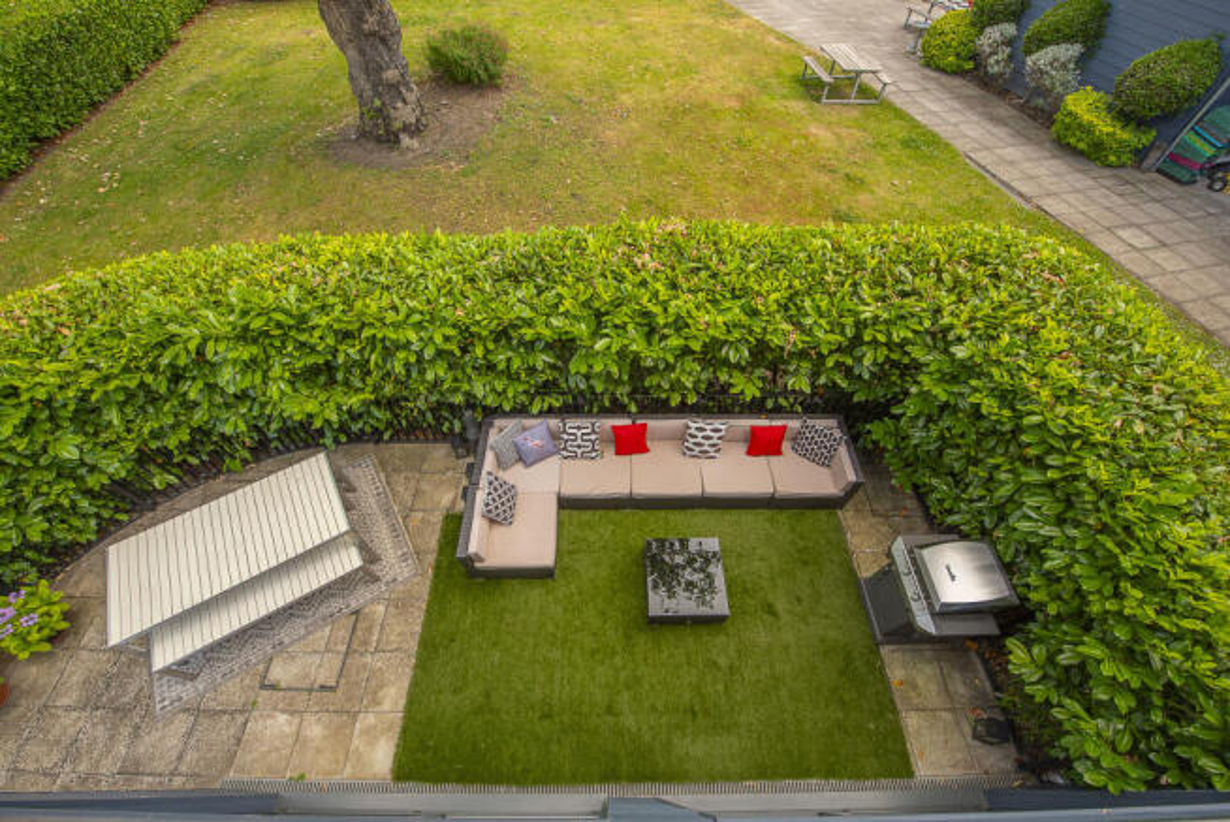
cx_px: 615
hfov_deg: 104.2
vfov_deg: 81.3
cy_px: 411
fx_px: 479
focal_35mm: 14
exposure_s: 1/250
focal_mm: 14
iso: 250
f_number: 6.3
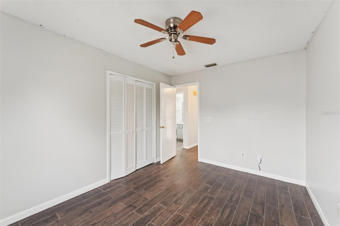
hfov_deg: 104.3
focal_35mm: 14
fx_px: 132
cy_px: 113
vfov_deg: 81.2
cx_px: 170
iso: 400
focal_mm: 14
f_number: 10
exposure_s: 1/5
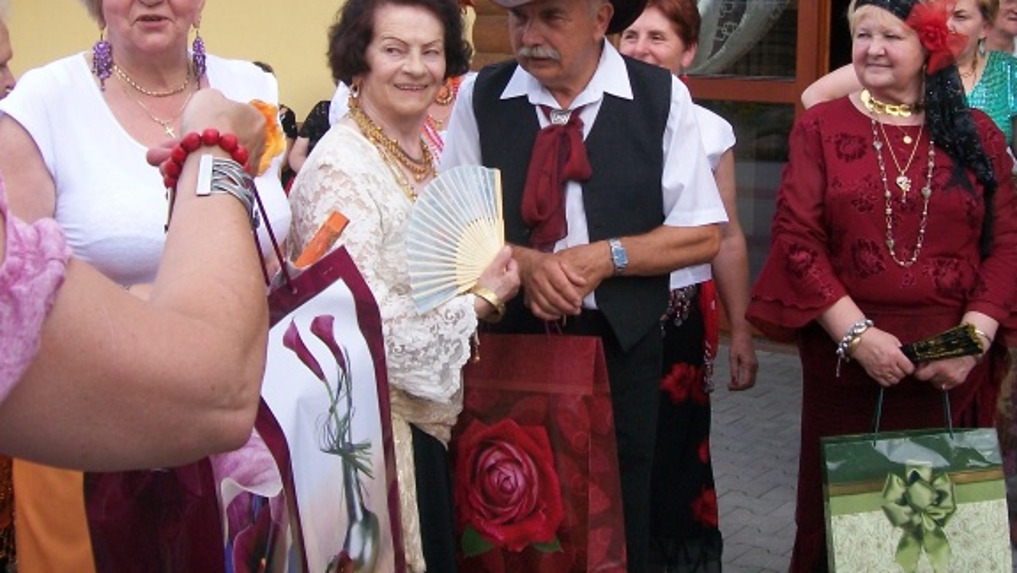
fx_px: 1376
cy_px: 137
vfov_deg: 23.3
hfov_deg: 40.6
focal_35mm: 51
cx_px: 529
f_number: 2.7
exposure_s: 1/400
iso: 80
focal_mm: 6
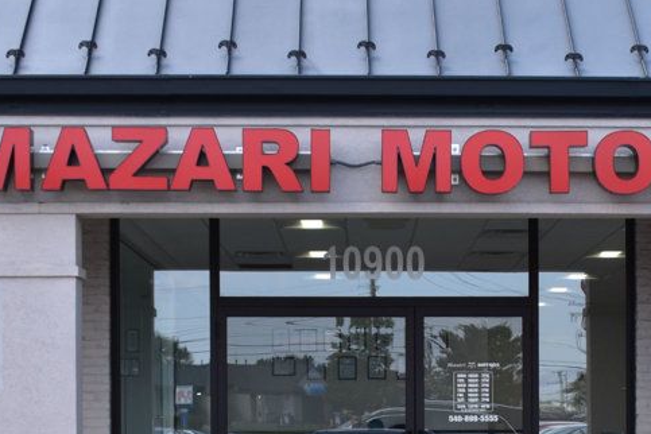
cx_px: 457
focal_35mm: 89
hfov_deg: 22.7
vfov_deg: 15.0
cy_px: 453
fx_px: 1609
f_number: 10
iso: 400
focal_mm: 28
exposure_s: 1/200
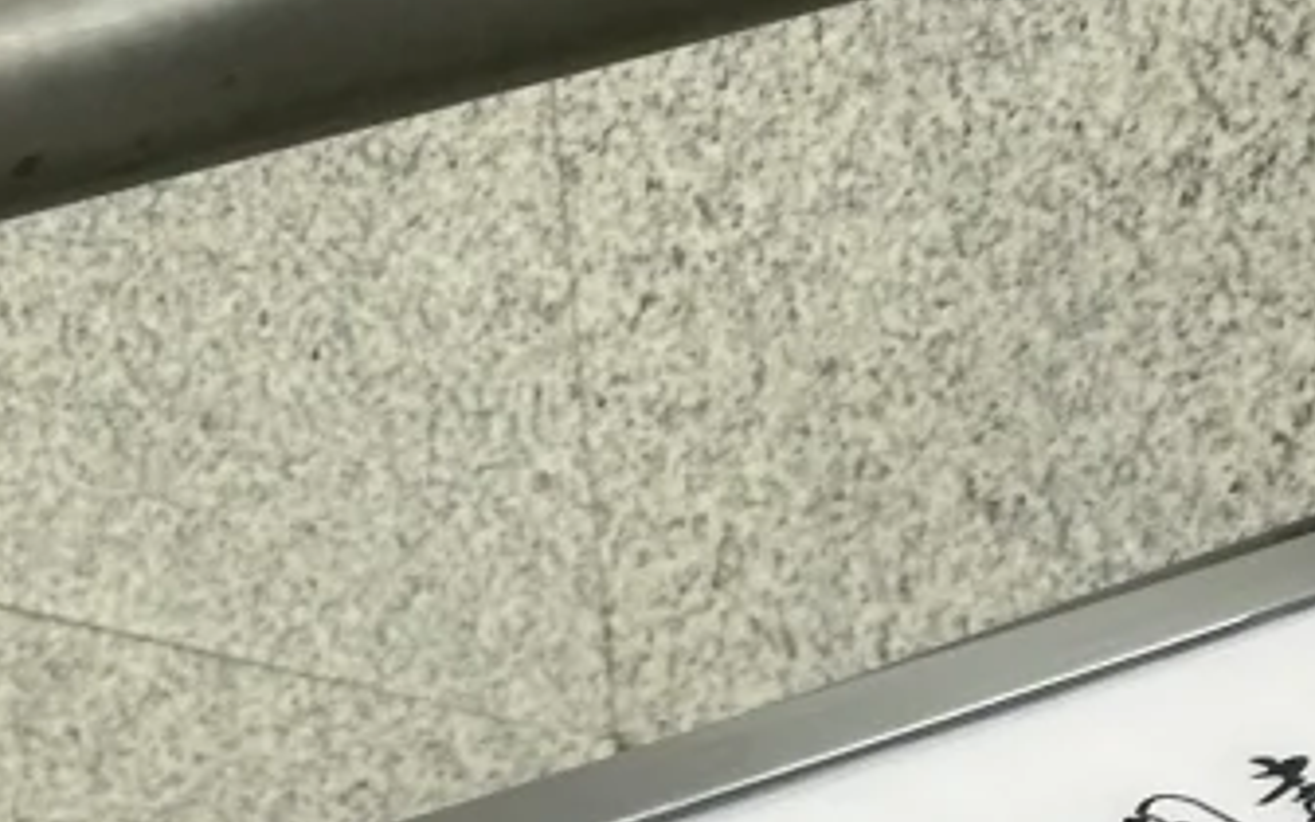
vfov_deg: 5.9
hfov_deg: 9.5
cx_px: 1542
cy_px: 1503
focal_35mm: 218
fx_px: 7813
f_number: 1.78
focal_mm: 6.86
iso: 80
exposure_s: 1/87
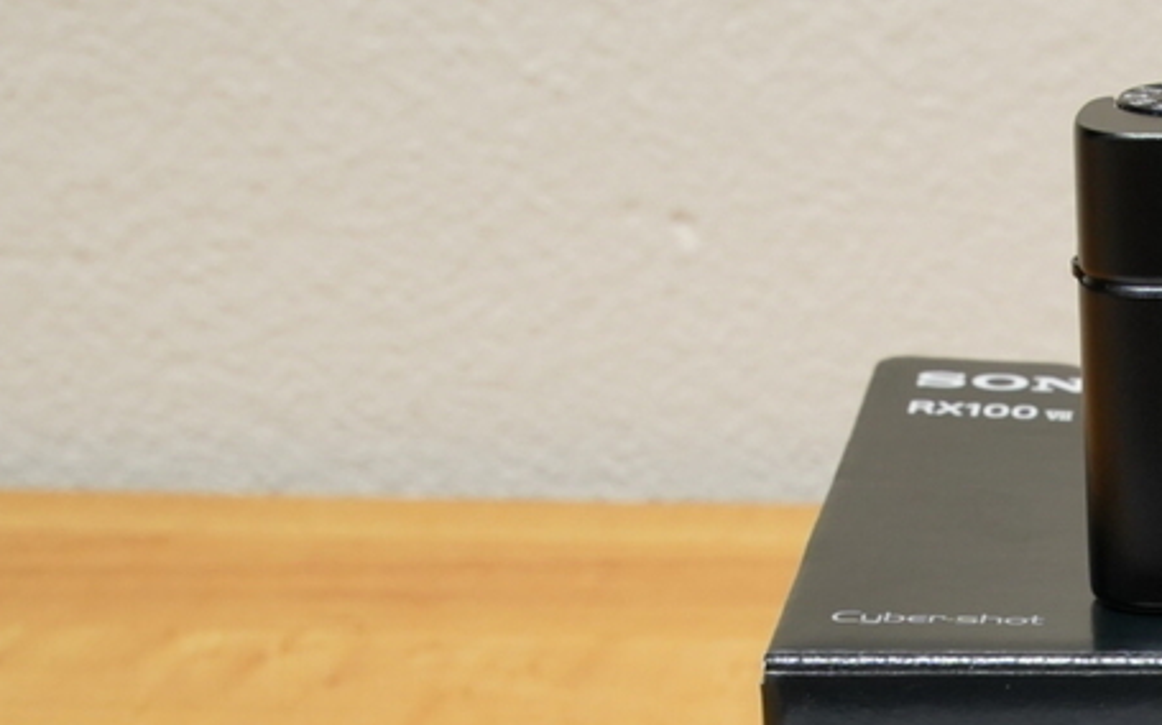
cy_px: 993
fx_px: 4432
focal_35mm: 140
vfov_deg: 9.2
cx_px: 1494
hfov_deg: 14.3
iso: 1600
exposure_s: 1/10
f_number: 10
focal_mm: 52
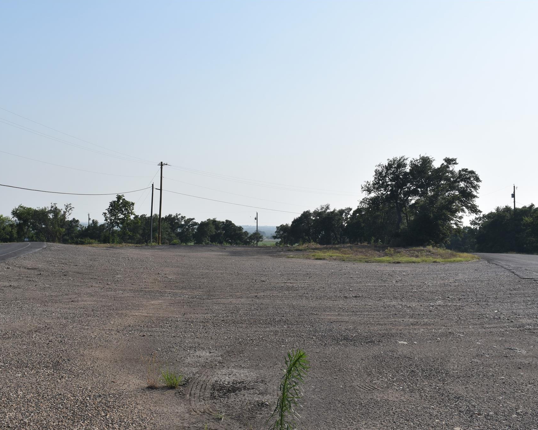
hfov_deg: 43.2
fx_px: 678
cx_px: 235
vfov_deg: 35.2
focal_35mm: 43
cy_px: 215
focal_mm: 25
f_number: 13
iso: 100
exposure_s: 1/200
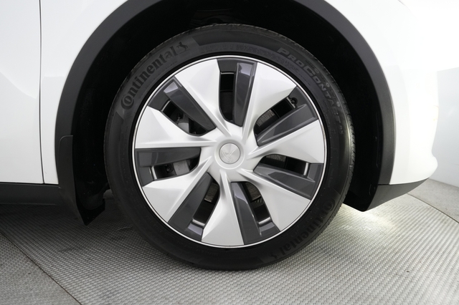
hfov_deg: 71.5
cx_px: 230
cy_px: 152
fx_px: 319
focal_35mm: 25
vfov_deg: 51.2
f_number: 2.8
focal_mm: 25
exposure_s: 1/160
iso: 3200
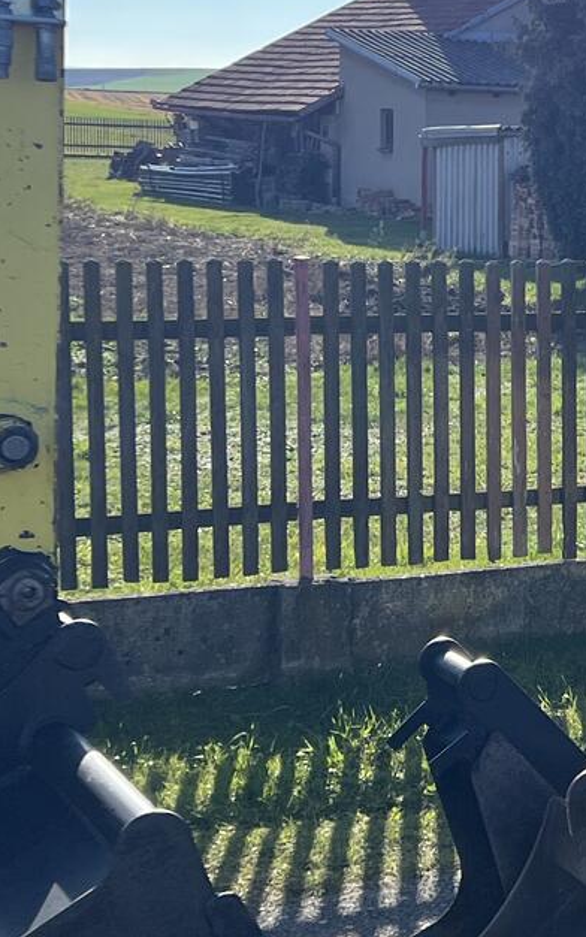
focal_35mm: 90
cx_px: 882
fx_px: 2299
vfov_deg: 22.9
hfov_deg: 13.7
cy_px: 317
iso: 50
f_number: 1.5
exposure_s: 1/4444
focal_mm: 5.7
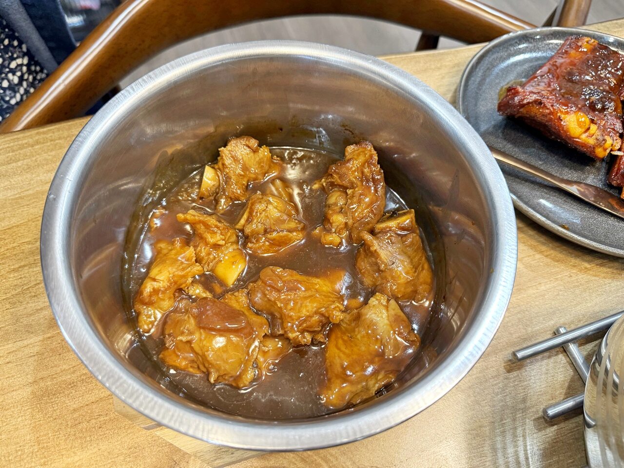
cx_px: 312
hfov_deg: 71.6
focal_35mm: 24
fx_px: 433
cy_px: 234
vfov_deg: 56.8
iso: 320
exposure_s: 1/60
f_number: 1.78
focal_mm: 6.76
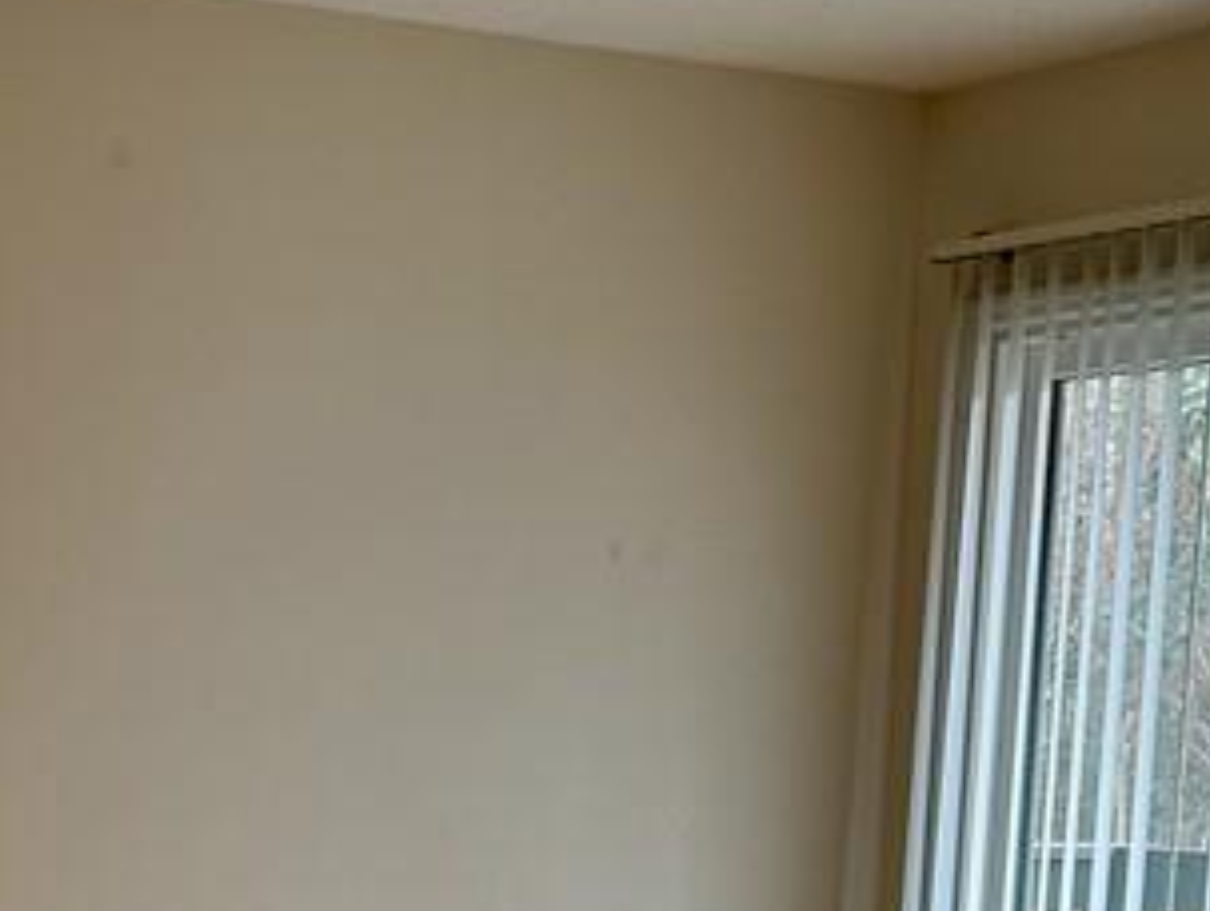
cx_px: 56
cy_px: 1223
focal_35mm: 81
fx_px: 2835
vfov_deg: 17.0
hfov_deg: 23.3
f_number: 1.78
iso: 125
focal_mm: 6.86
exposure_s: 1/60
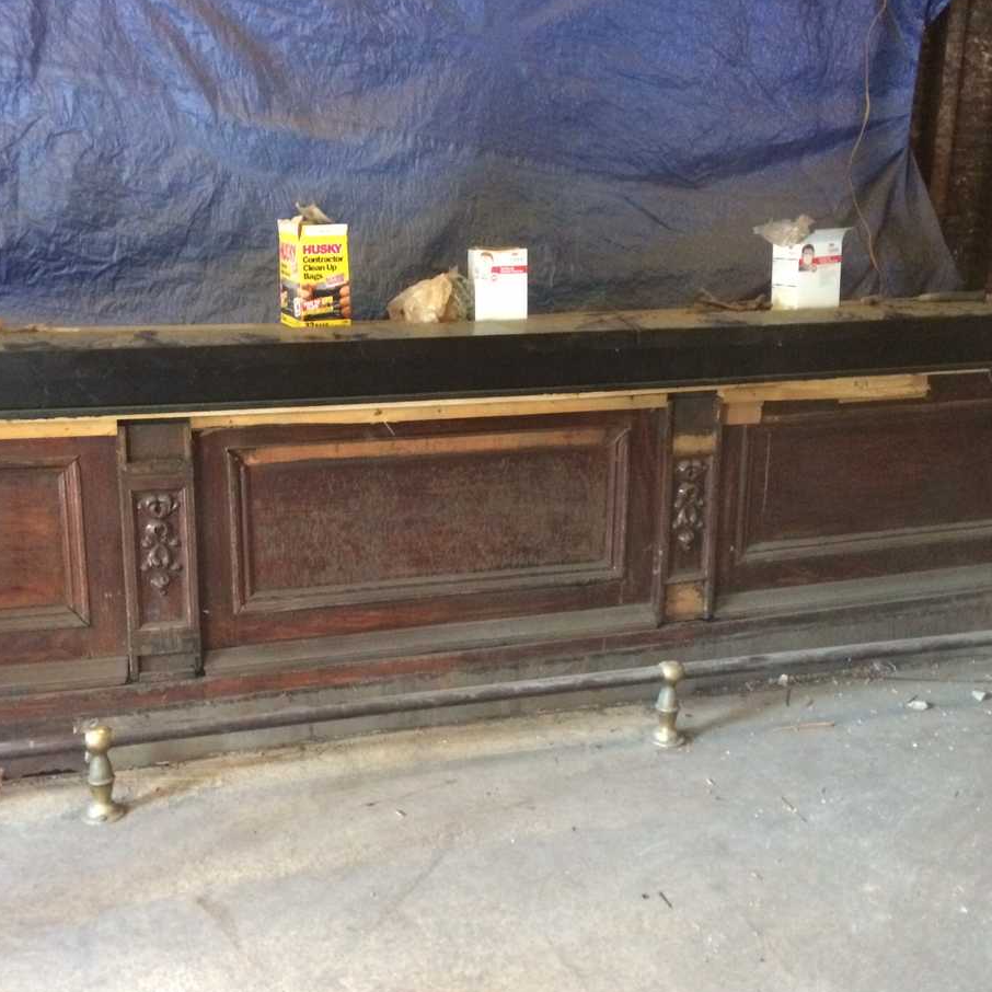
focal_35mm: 39
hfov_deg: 42.8
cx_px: 443
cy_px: 538
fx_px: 1264
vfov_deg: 42.8
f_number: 2.2
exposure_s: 1/15
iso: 400
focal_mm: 4.12
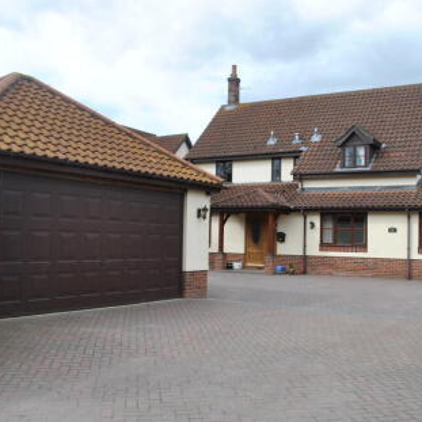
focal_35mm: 39
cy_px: 211
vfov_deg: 42.8
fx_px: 538
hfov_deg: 42.7
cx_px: 240
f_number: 7.1
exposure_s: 1/200
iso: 100
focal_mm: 20
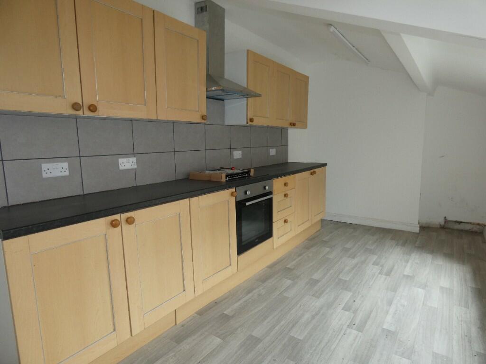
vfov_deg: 66.0
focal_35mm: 20
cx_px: 243
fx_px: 281
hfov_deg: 81.7
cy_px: 182
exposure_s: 1/40
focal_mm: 3.6
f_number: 2.8
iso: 100
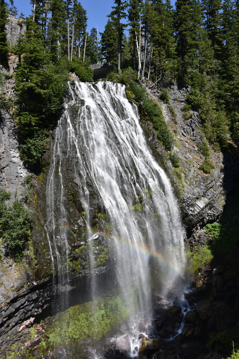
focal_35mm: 28
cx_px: 120
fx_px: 279
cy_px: 180
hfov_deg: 46.4
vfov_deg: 65.5
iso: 100
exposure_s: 1/250
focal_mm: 28
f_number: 8
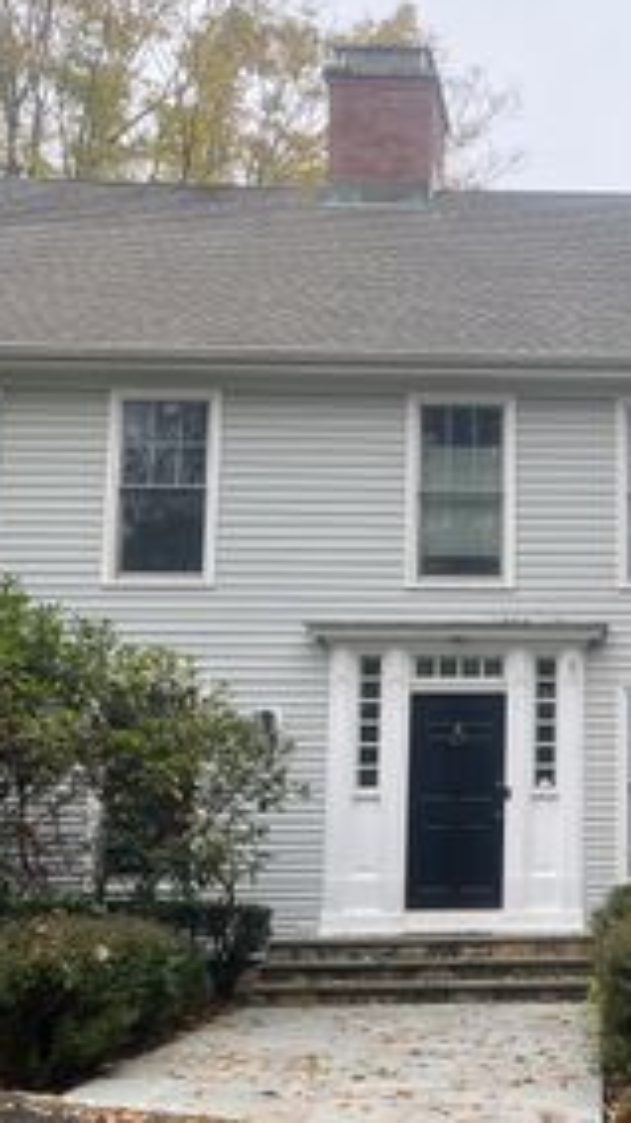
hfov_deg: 22.6
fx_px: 1489
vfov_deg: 41.3
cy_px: 637
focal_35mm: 50
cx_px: 691
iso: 50
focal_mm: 5.1
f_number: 1.6
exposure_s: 1/497
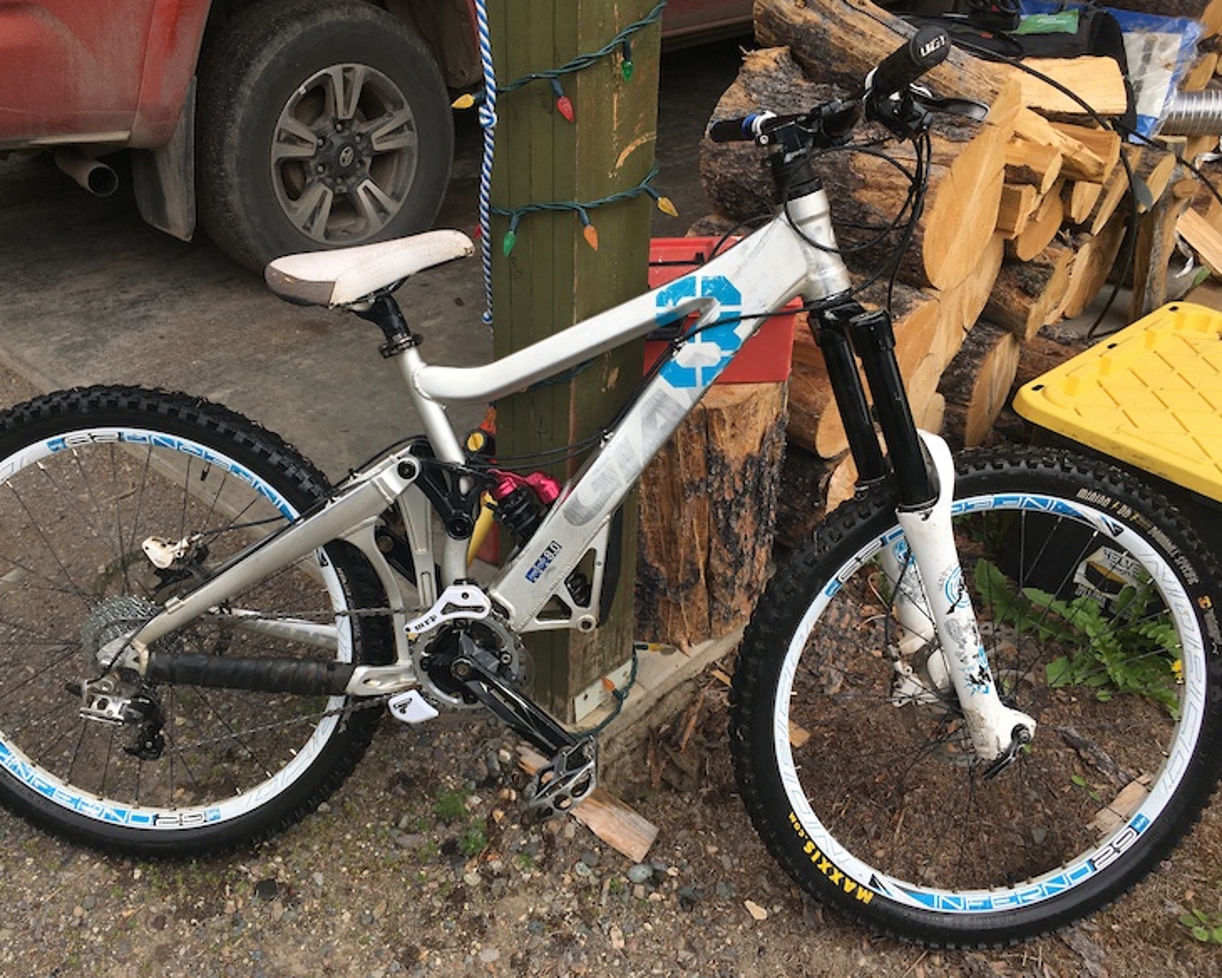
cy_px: 486
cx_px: 557
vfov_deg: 47.1
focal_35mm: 31
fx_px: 1121
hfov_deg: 57.1
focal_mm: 4.15
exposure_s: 1/686
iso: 25
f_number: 2.2
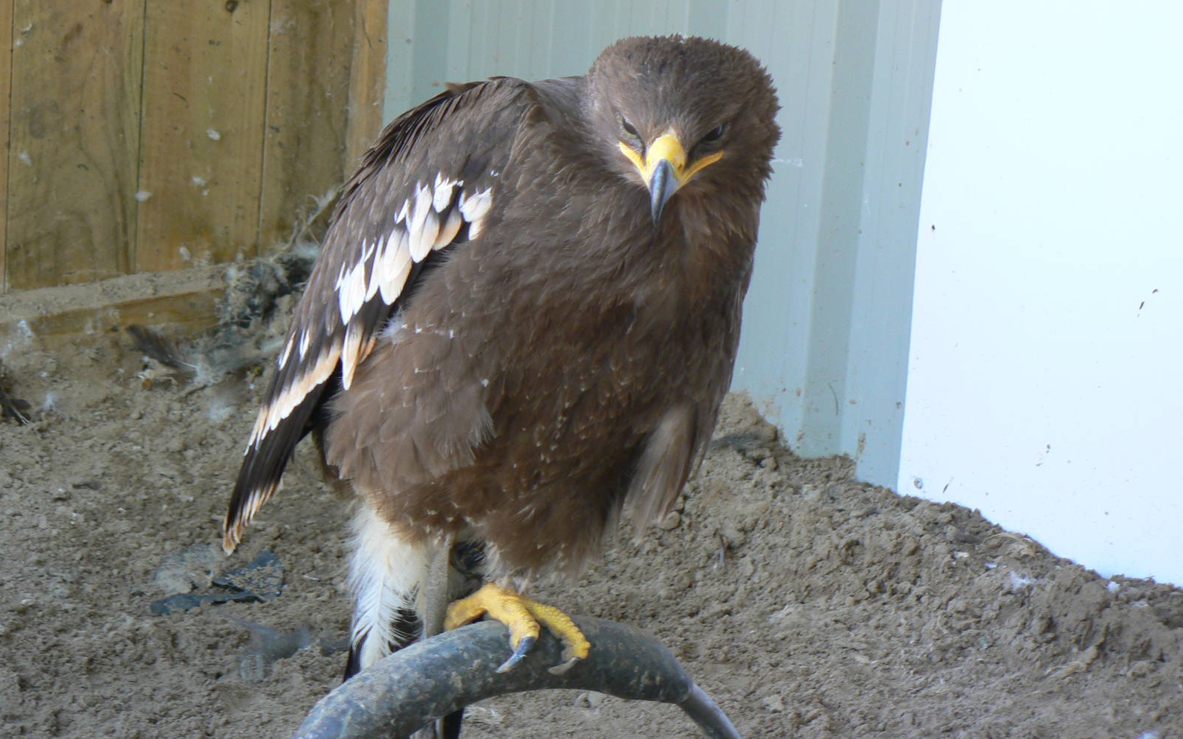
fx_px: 4191
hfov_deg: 16.1
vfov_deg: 10.1
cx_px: 592
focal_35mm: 130
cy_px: 305
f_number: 3.2
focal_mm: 20.3
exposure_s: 1/30
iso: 80
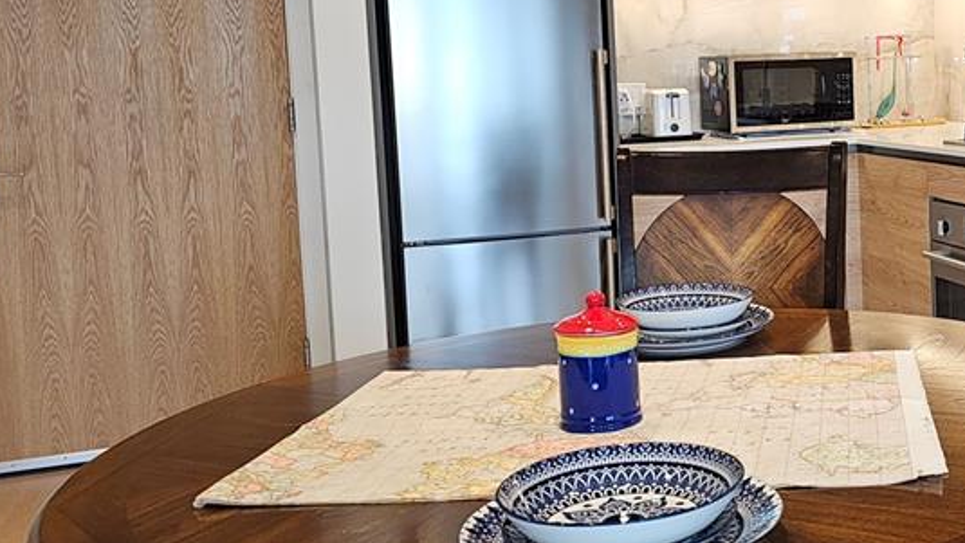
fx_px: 1228
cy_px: 144
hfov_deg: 40.5
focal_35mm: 48
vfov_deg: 24.7
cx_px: 819
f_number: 1.7
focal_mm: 6.3
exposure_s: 1/60
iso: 80
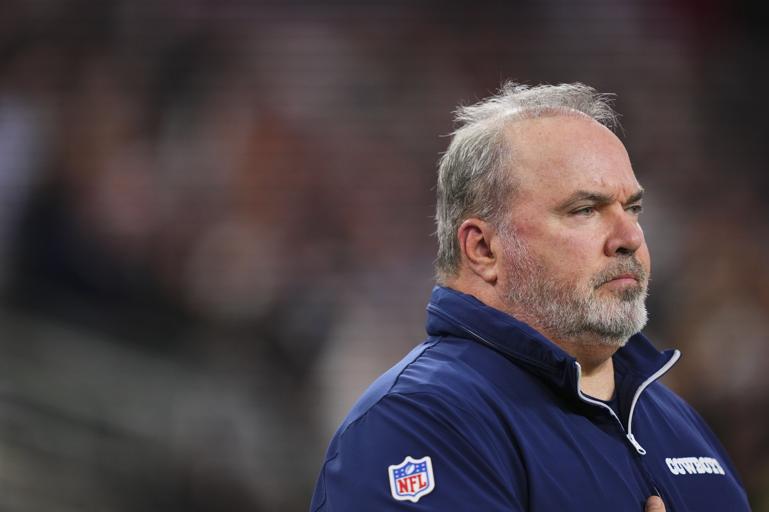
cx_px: 384
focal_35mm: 400
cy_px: 256
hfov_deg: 5.2
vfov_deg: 3.4
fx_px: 8544
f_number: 2.8
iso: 3200
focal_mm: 400
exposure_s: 1/2000
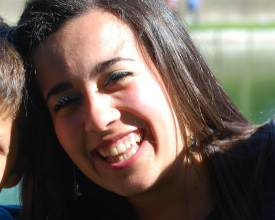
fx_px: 1376
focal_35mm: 169
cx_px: 159
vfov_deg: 9.1
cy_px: 130
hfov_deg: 11.4
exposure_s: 1/160
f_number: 6.3
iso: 100
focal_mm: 55
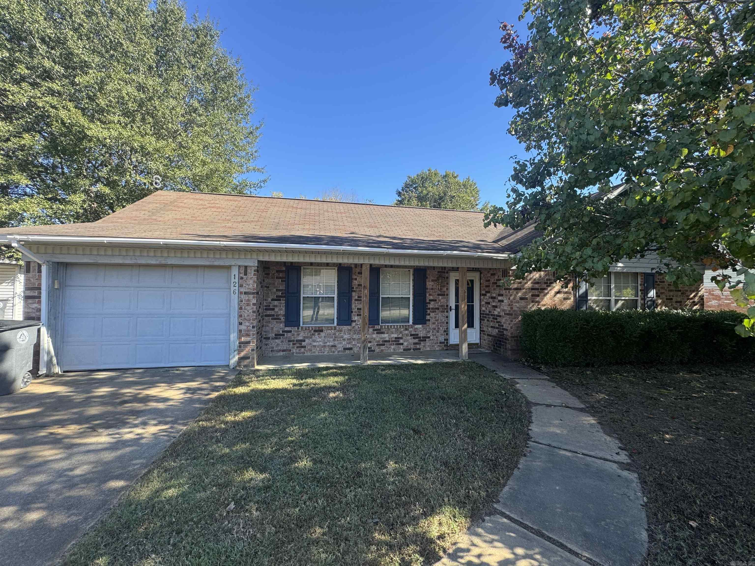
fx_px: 305
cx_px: 378
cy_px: 283
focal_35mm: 14
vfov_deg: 85.7
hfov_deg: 102.1
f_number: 2.2
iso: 40
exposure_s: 1/451
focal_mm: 2.22
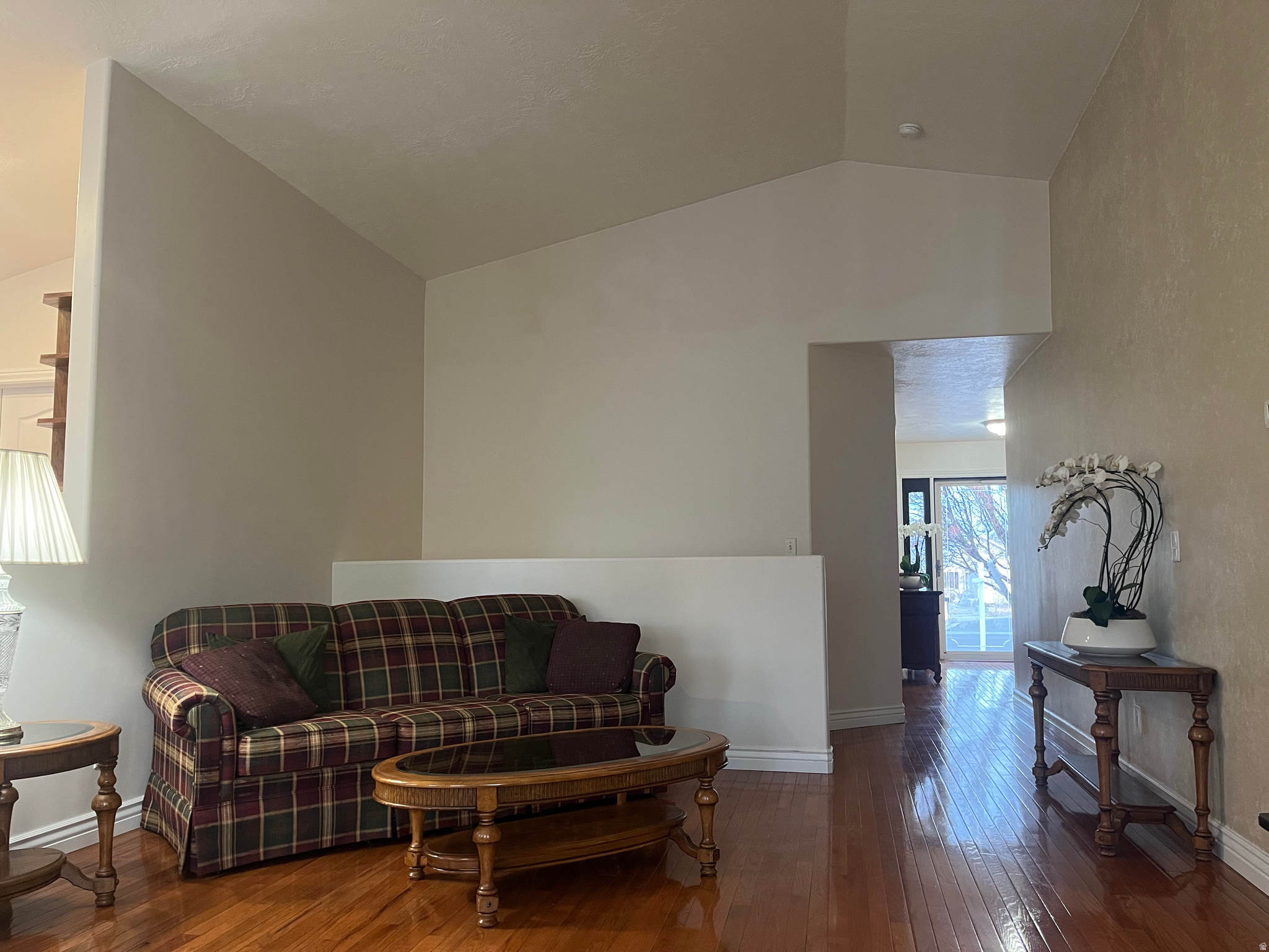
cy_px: 476
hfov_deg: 67.3
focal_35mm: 26
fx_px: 953
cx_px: 634
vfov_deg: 53.1
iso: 320
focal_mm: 5.1
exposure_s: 1/60
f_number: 1.6
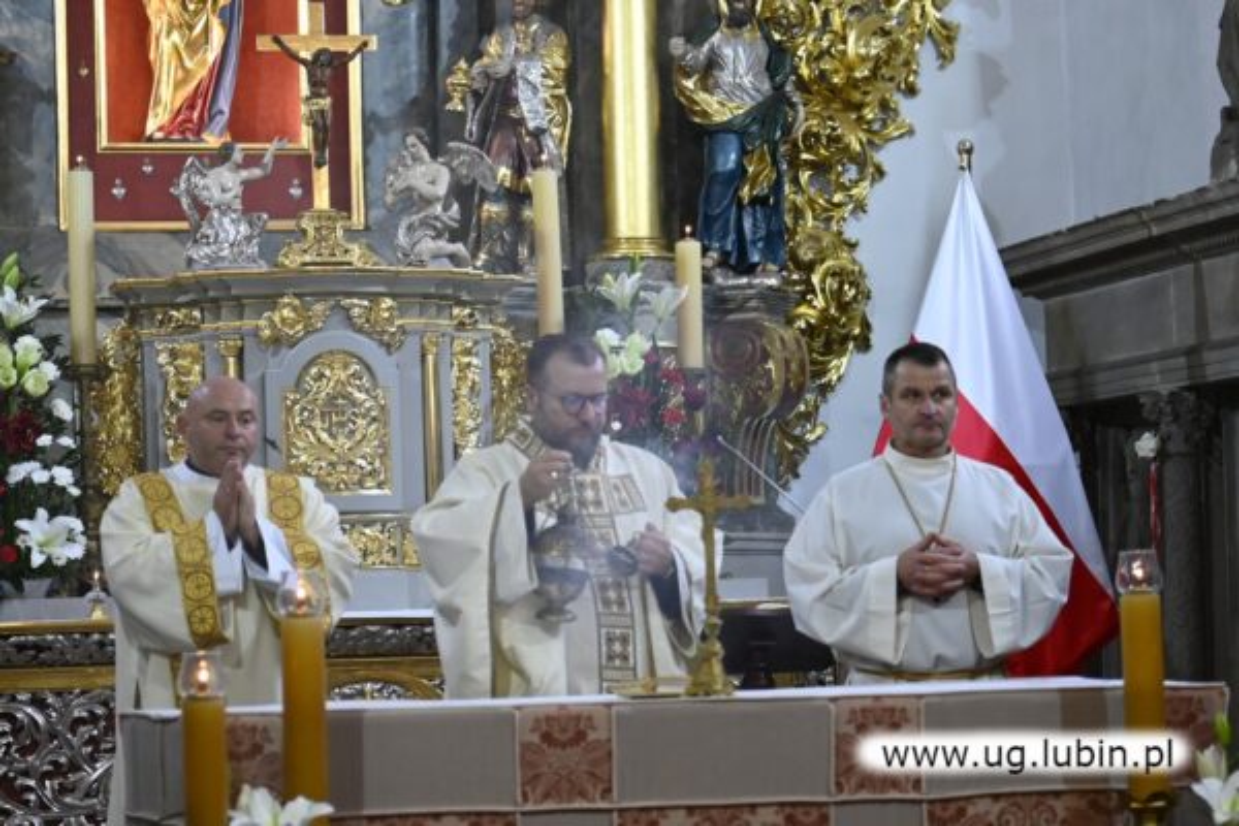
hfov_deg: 18.3
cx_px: 620
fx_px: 3854
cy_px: 413
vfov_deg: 12.2
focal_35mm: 112
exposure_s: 1/125
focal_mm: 75
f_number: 2.8
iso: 800
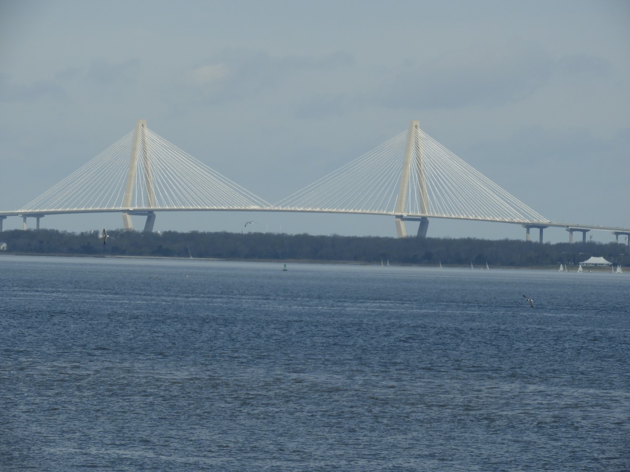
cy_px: 236
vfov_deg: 5.0
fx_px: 5460
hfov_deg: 6.6
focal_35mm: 300
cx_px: 315
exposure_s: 1/800
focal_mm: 53.7
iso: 100
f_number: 5.5
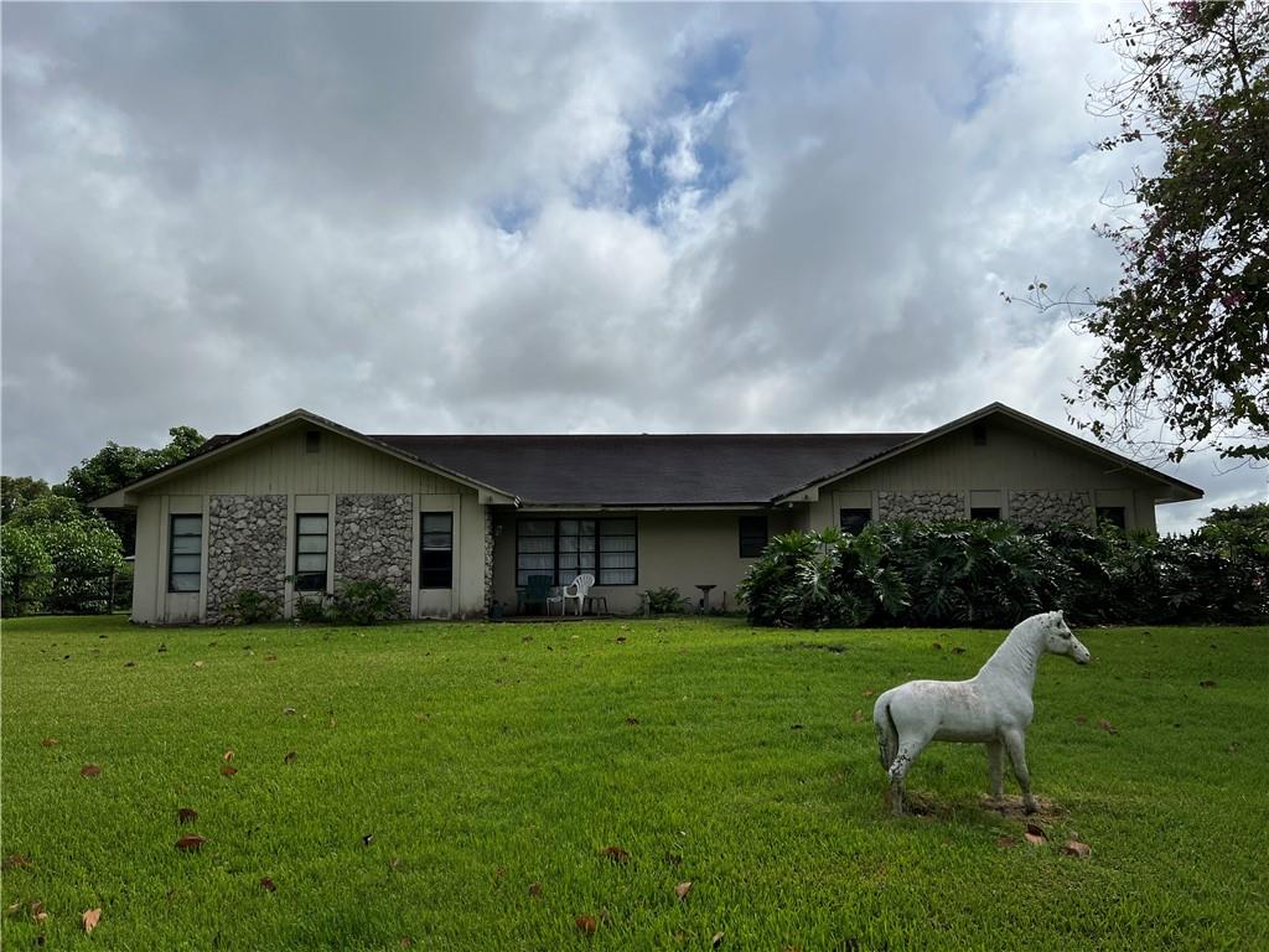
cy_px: 476
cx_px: 634
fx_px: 953
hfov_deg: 67.3
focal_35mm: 26
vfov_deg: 53.1
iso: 50
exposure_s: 1/11364
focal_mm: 5.7
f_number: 1.5
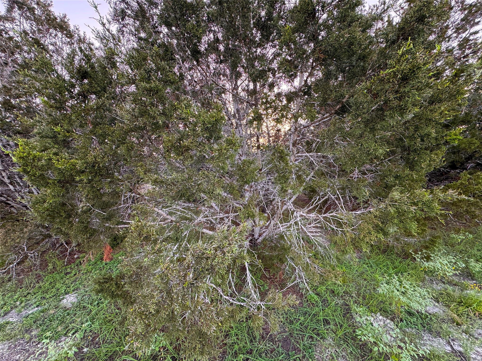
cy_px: 180
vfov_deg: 85.7
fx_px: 195
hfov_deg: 102.1
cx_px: 241
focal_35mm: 14
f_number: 2.2
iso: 125
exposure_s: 1/99
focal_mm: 2.22
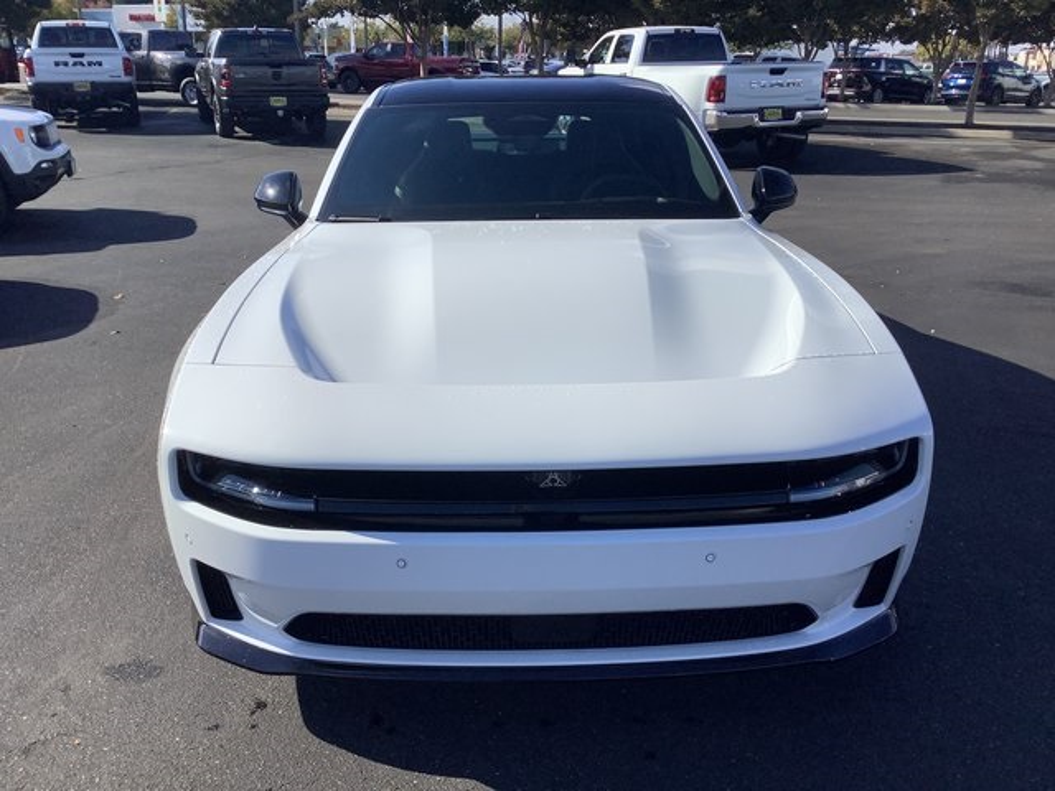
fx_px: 945
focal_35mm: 31
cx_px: 528
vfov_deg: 45.4
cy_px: 396
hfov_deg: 58.4
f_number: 2.4
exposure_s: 1/1894
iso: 25
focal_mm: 3.3
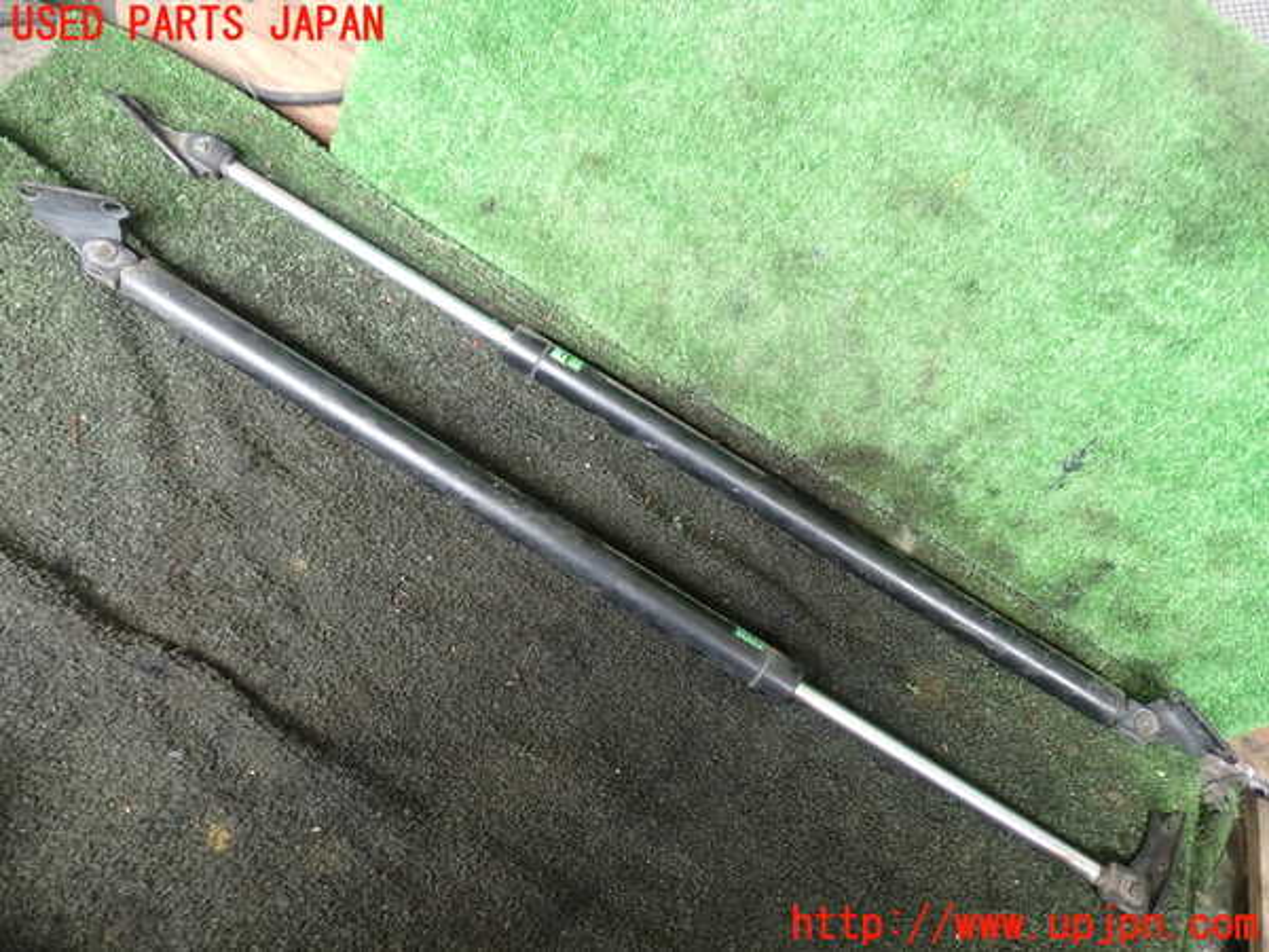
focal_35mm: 30
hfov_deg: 60.0
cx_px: 634
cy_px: 476
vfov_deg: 46.8
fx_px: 1100
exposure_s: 1/60
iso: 200
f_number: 2.3
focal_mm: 5.4
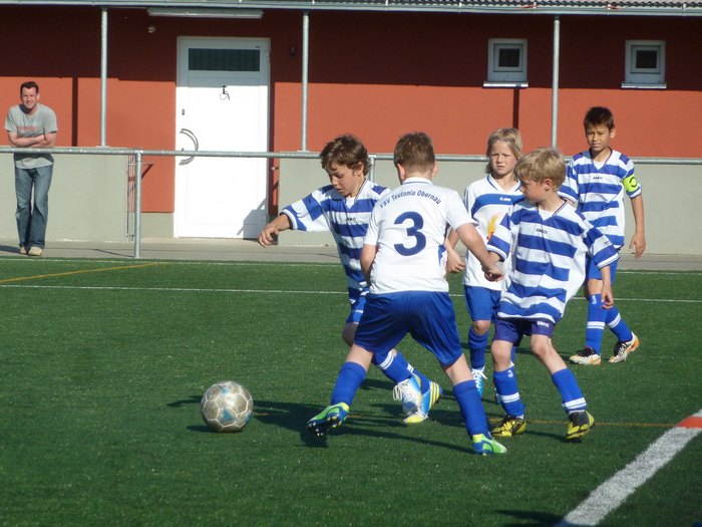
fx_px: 6084
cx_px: 351
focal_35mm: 300
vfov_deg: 5.0
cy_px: 264
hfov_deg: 6.6
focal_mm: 49.2
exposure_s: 1/1000
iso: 200
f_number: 4.9
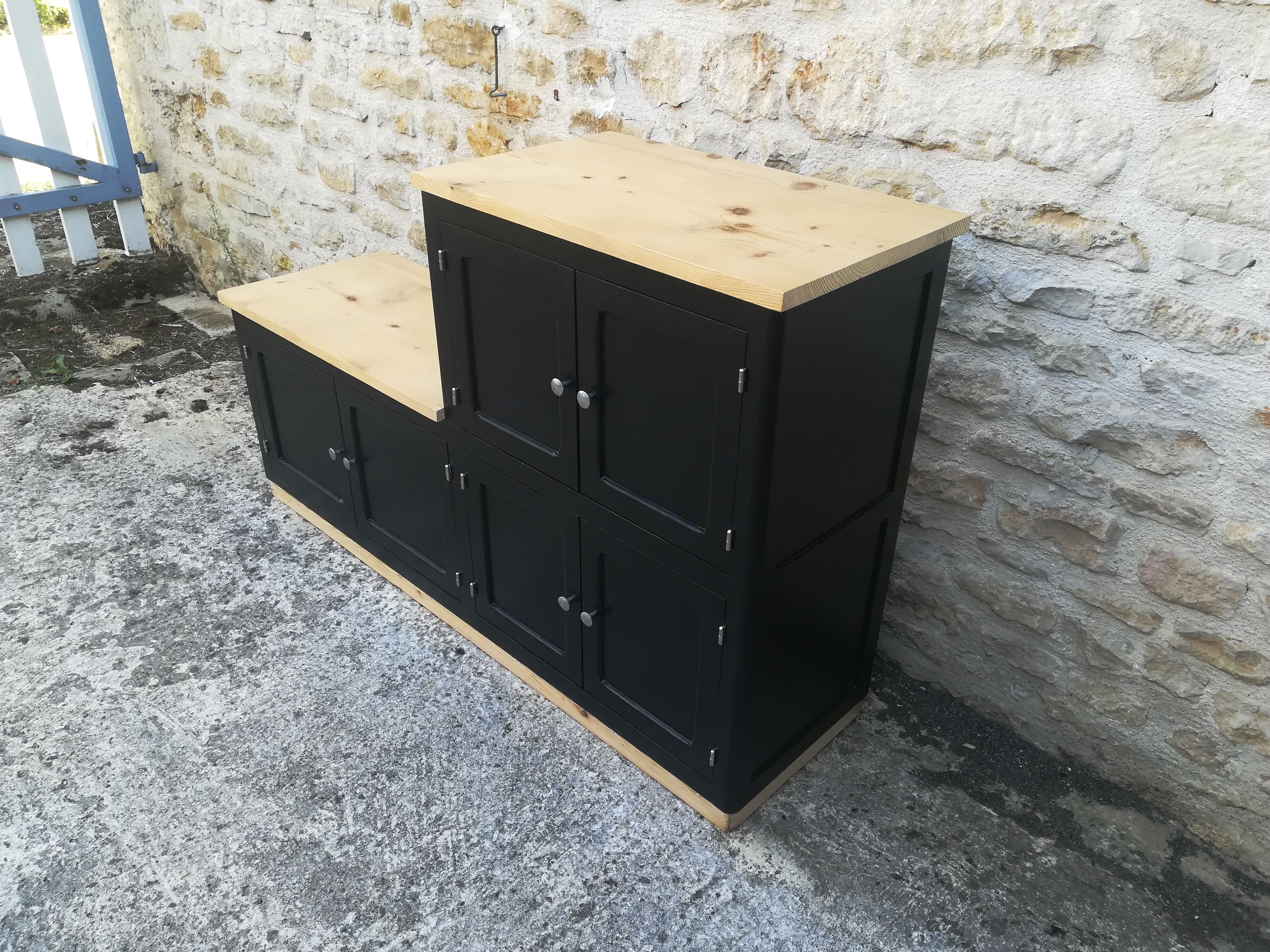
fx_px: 954
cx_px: 635
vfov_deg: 53.1
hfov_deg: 67.3
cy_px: 476
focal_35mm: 26
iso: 100
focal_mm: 3.83
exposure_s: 1/100
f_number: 2.2
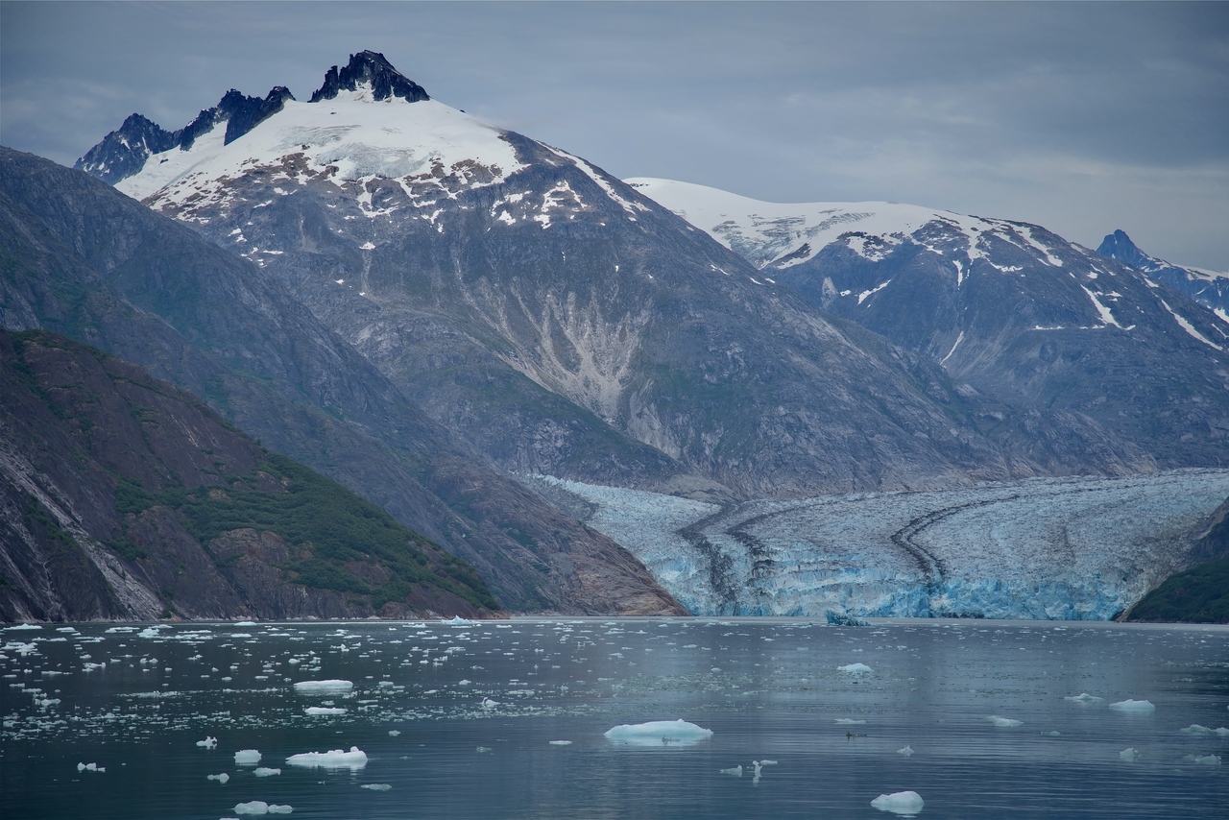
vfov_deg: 11.4
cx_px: 614
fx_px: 4097
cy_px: 410
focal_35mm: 120
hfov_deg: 17.1
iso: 100
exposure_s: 1/250
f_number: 7.1
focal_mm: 120
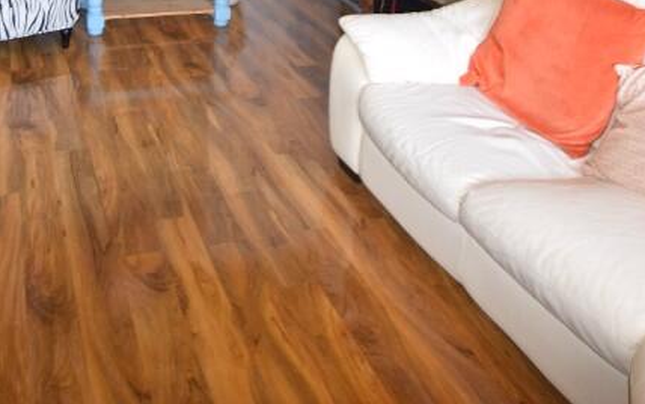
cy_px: -93
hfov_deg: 47.3
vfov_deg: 27.6
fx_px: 707
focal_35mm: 40
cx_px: 166
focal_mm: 11
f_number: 4.5
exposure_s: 1/4
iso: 100
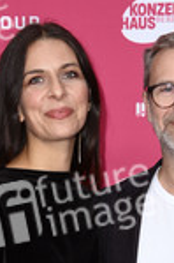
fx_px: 1519
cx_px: 116
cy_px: 295
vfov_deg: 9.7
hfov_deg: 6.6
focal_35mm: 209
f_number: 5.6
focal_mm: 78
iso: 320
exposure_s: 1/250
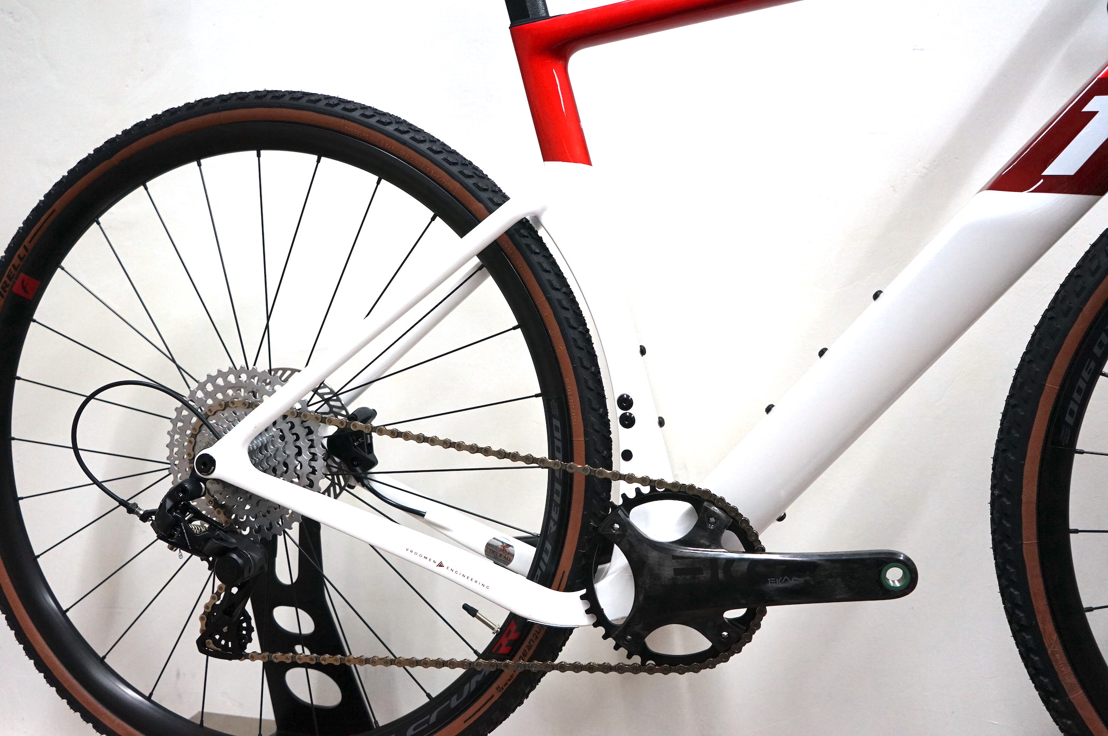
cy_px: 368
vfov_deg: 46.3
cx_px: 554
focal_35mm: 28
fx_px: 861
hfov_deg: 65.5
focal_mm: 28
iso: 1600
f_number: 4
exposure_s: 1/160
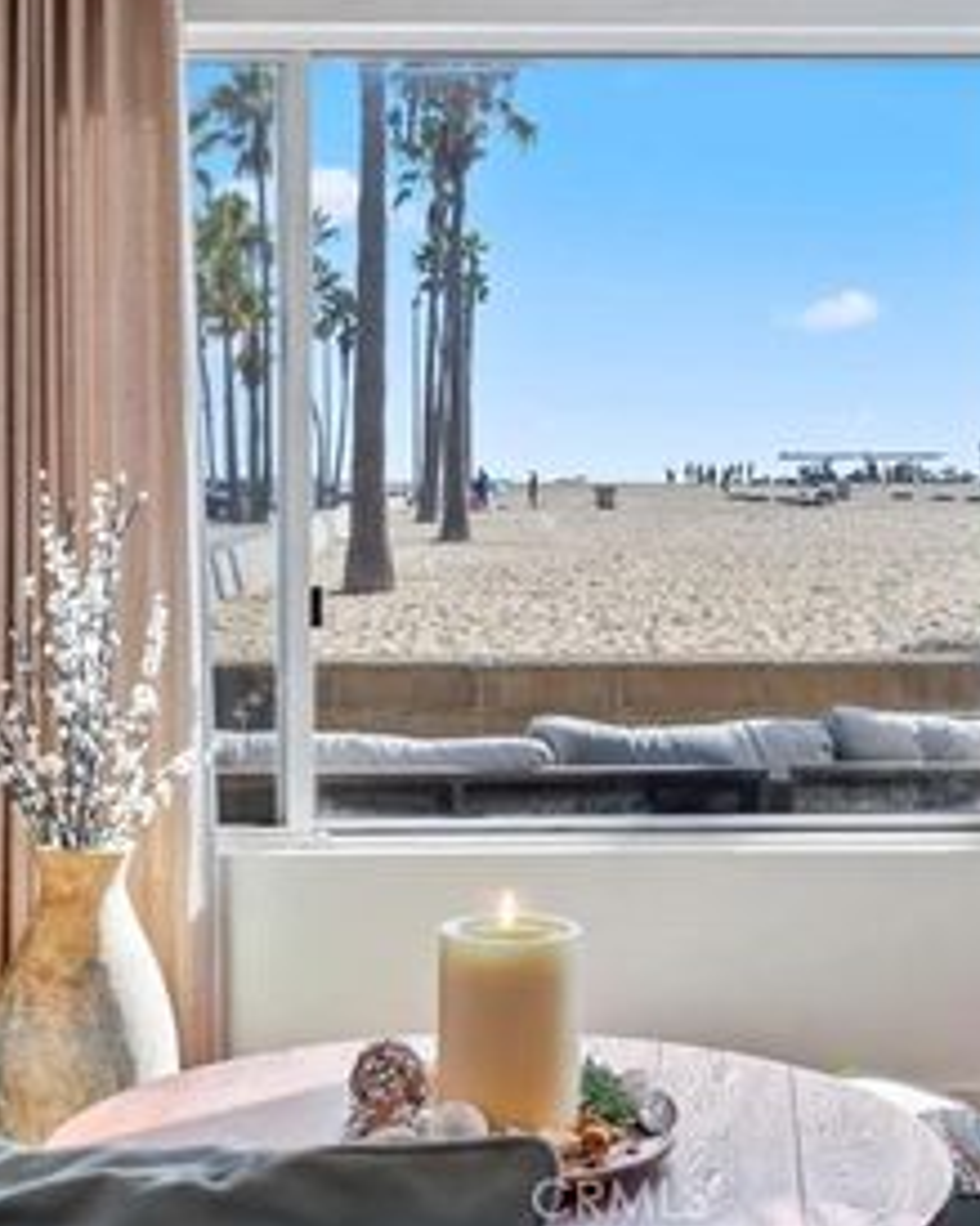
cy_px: 485
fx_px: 2177
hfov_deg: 25.3
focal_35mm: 60
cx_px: 564
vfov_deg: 31.4
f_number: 8
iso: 200
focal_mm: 35
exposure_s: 1/30
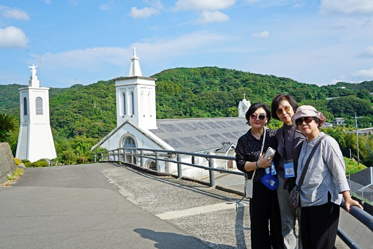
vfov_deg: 41.2
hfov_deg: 58.7
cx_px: 186
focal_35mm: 32
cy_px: 124
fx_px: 332
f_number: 10
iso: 100
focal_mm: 32
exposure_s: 1/160
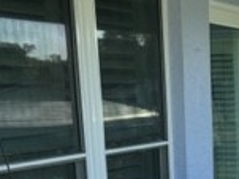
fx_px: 759
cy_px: 268
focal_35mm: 110
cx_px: 192
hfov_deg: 17.7
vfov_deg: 12.8
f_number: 1.5
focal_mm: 5.7
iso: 50
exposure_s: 1/1058
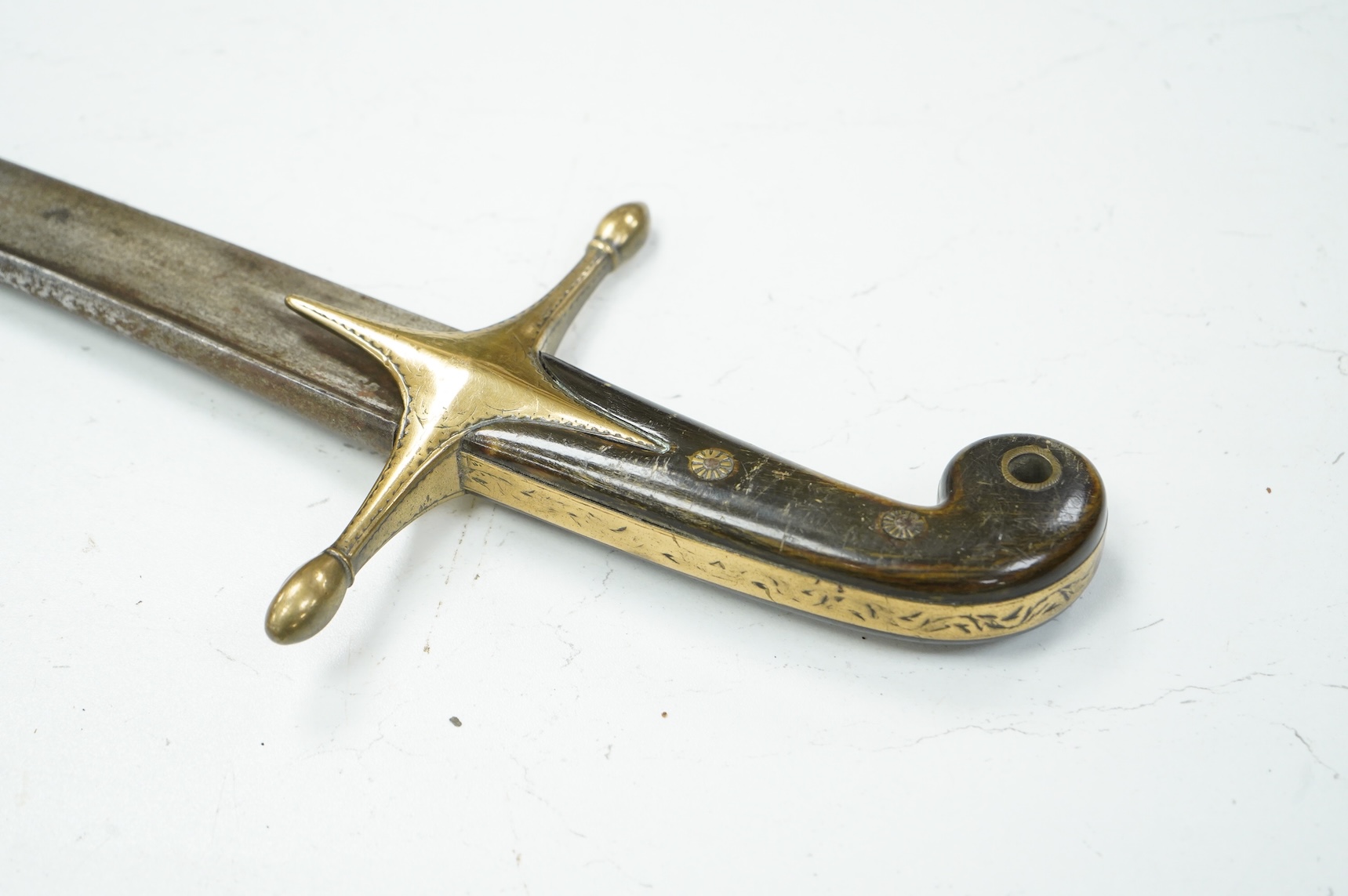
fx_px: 2619
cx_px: 674
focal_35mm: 70
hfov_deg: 28.9
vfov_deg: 19.4
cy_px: 448
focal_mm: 70
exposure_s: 1/160
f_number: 6.3
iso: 2500
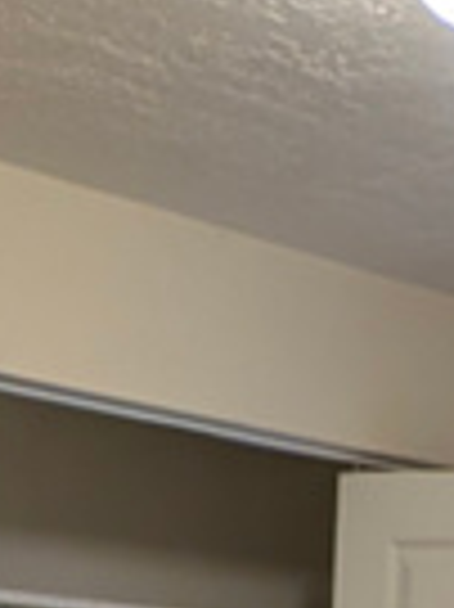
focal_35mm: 91
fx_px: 1594
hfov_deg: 16.2
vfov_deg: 14.6
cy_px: 1437
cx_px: 265
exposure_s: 1/24
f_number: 1.95
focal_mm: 2.23
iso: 106
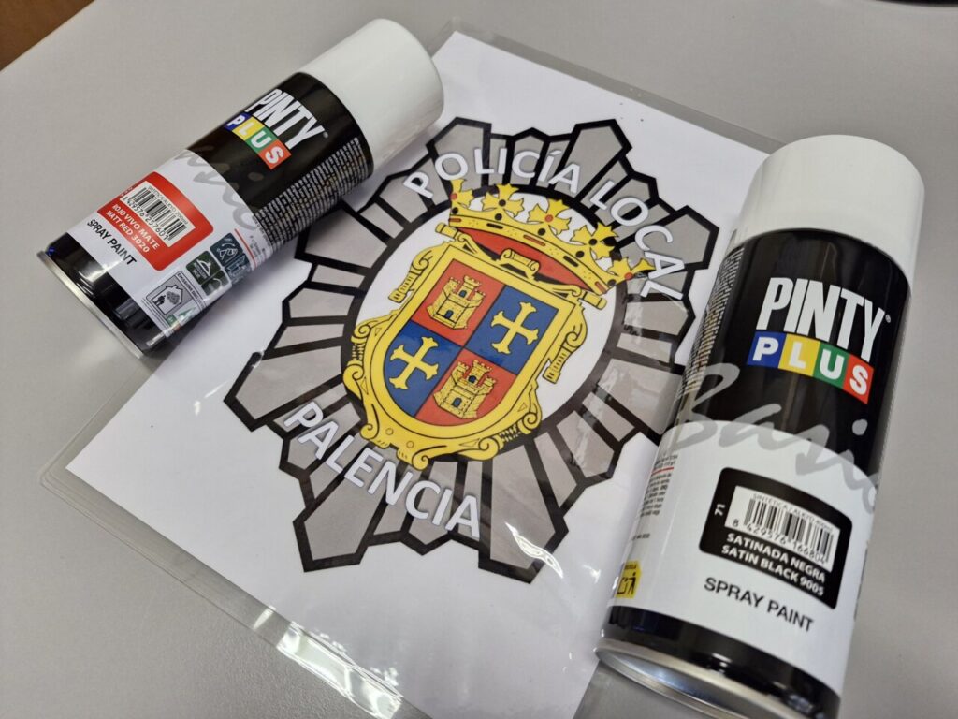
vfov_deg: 58.9
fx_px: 637
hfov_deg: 73.9
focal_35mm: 23
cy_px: 360
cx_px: 479
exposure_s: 1/100
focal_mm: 5.54
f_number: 1.8
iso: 250
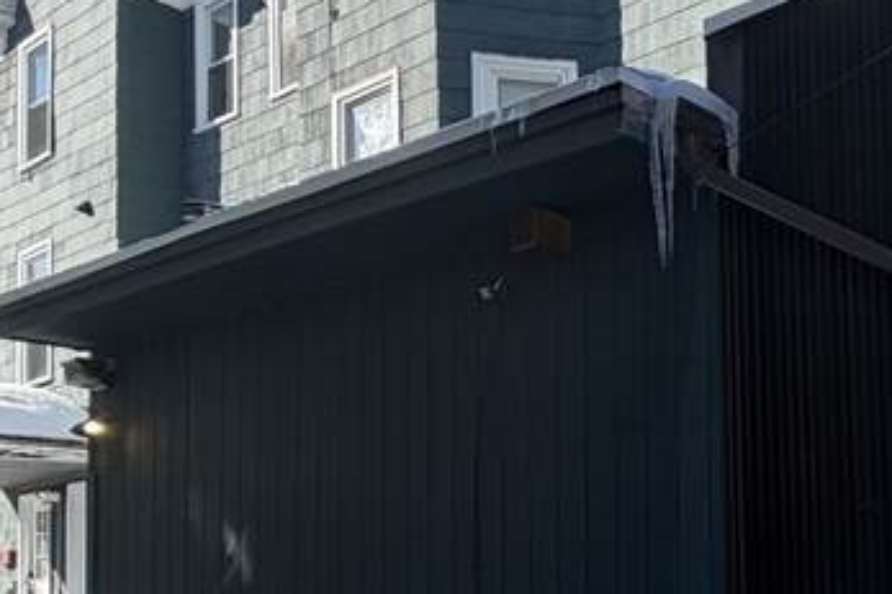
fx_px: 1065
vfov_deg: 29.6
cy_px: 561
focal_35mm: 43
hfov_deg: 30.5
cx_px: 1270
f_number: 2.2
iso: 40
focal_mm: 2.22
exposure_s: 1/506
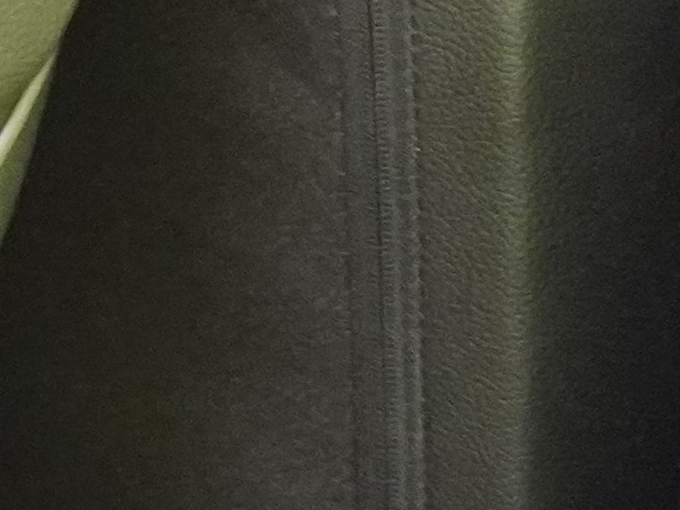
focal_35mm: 181
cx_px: -1748
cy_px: 276
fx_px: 3556
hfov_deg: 8.1
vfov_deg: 8.2
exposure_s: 1/30
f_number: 3.5
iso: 3200
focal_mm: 16
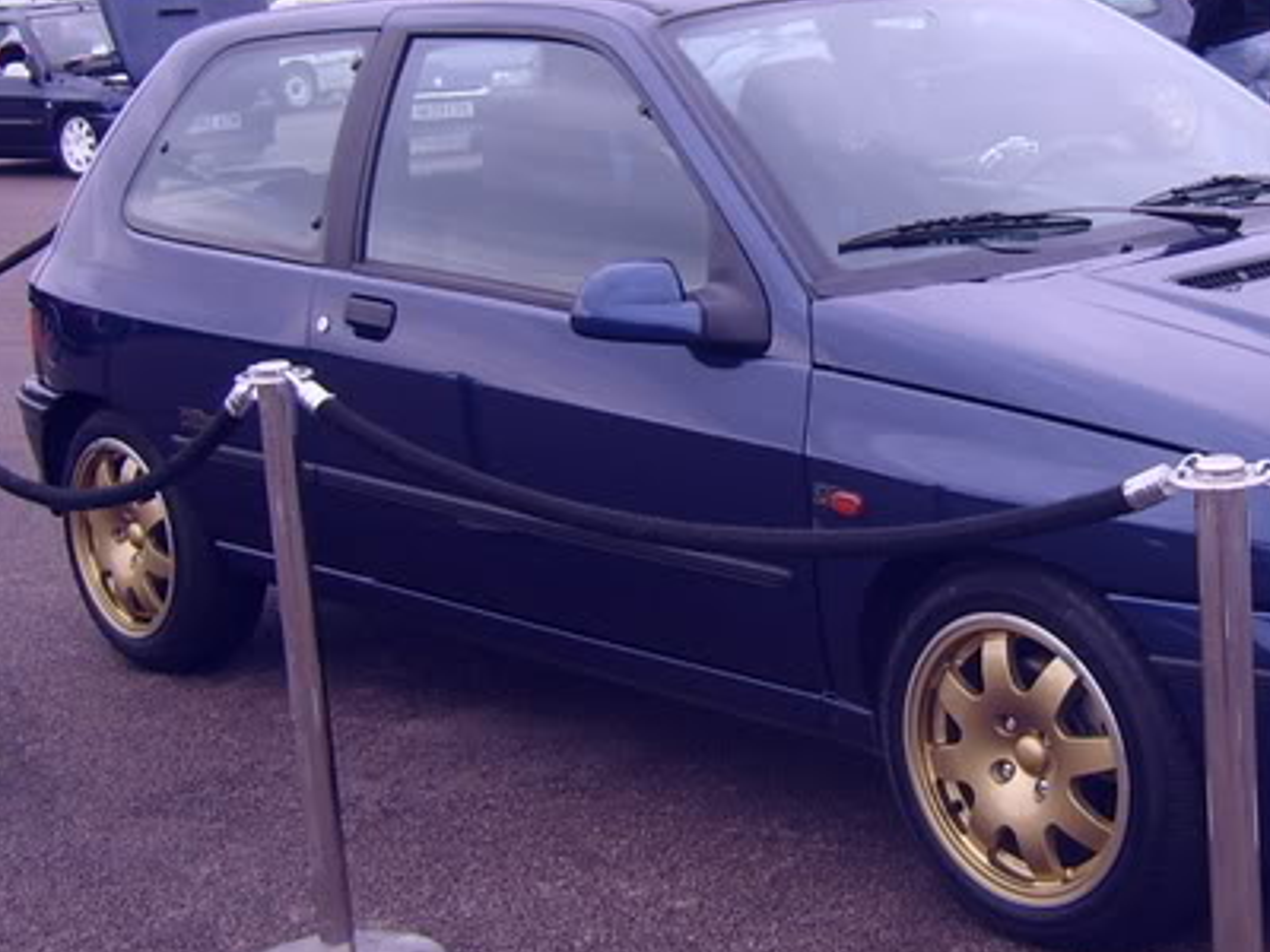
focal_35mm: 70
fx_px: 2568
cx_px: 940
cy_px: 397
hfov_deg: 27.4
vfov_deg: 21.0
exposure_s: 1/210
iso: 50
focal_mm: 5.95
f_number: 2.8
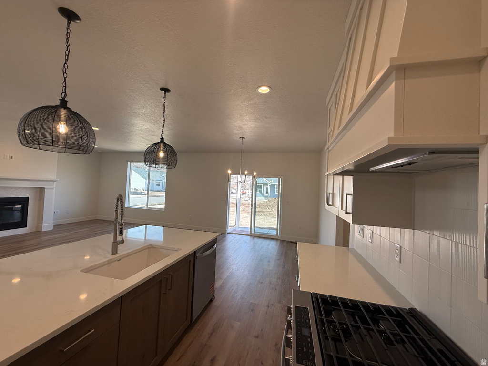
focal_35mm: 14
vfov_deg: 85.7
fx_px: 197
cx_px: 244
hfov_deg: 102.1
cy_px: 183
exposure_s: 1/191
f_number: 2.2
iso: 64
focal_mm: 2.22
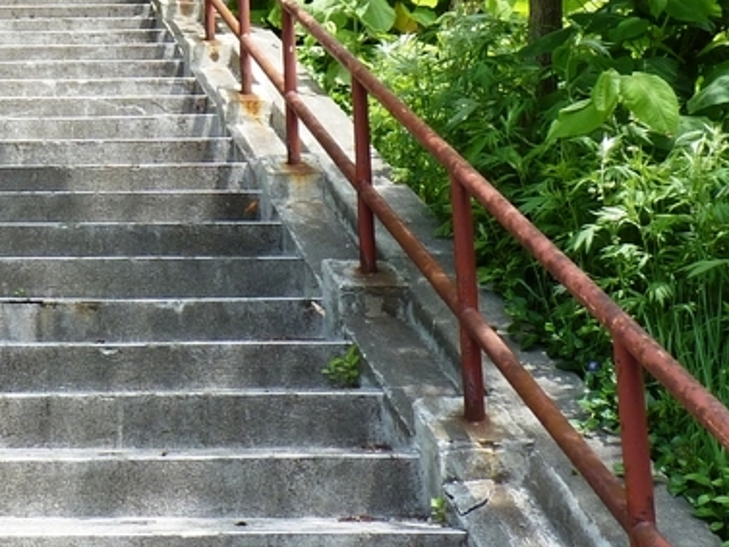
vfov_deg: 16.8
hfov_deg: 21.4
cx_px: -104
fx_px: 1812
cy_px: -14
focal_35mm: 86
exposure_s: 1/125
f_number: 4
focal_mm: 4.8
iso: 80
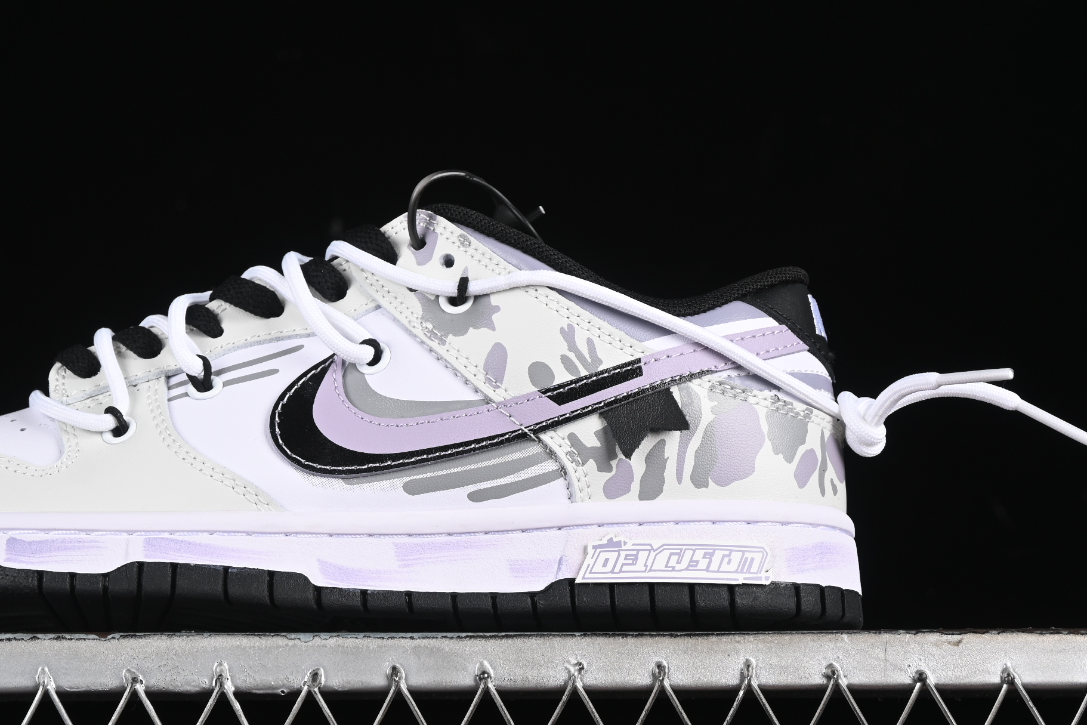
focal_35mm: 110
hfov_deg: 18.5
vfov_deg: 12.4
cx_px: 323
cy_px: 284
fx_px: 3321
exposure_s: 1/160
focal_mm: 48
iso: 160
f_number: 7.1
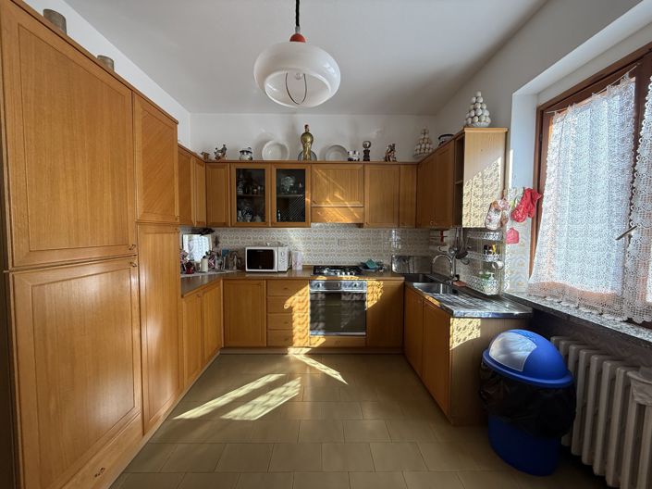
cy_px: 244
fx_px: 264
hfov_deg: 102.1
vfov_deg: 85.6
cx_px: 326
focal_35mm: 14
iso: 125
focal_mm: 2.22
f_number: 2.2
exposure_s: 1/99
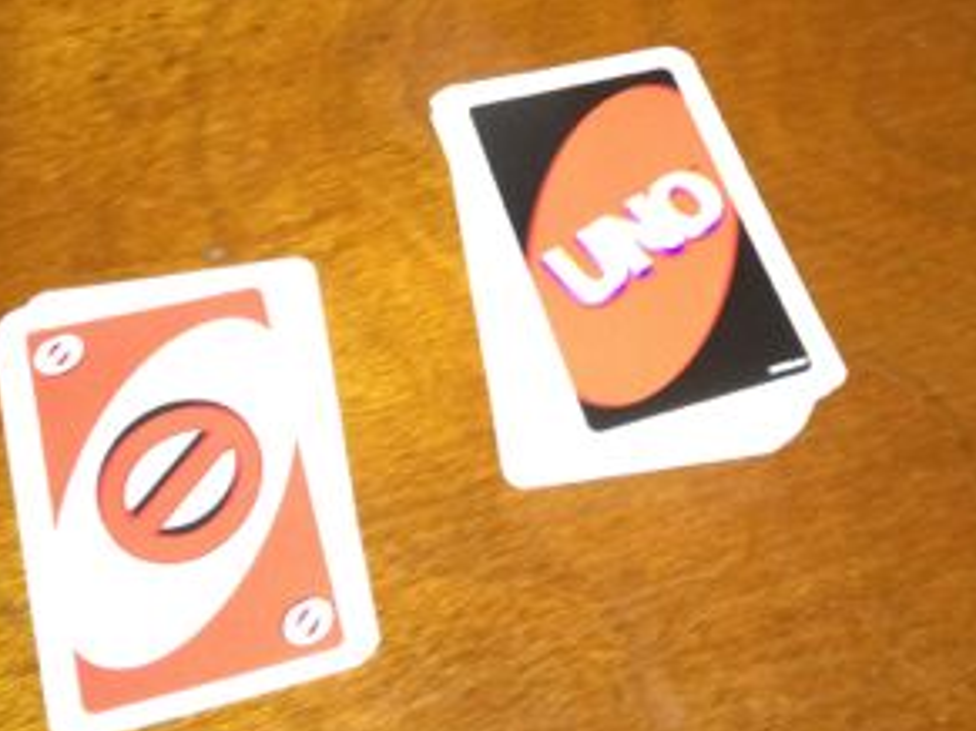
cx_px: 631
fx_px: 2170
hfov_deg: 25.2
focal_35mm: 77
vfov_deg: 18.6
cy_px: -7
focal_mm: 4.28
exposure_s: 1/16
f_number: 2.4
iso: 250
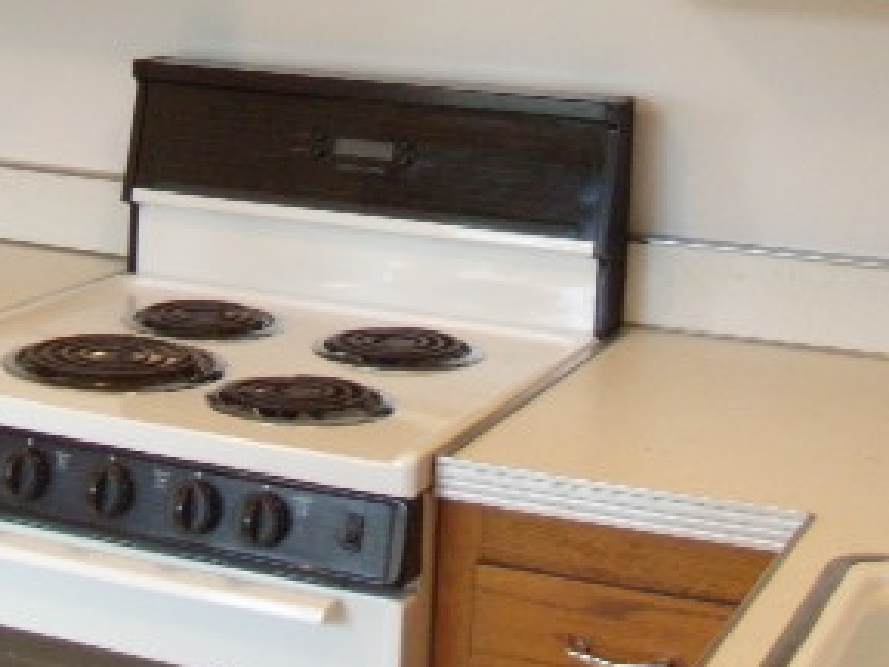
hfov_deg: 24.0
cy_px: -34
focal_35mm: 80
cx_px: 161
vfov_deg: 17.9
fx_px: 2055
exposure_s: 1/40
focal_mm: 6.4
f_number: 3.6
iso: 400
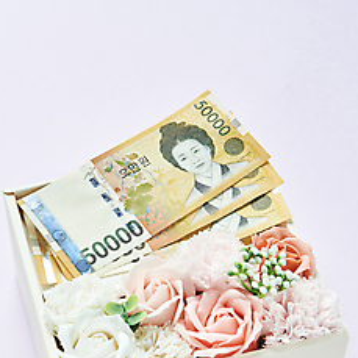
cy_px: 288
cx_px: 177
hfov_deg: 20.2
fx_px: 1006
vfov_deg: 20.0
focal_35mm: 86
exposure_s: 1/125
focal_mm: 58
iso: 100
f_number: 11
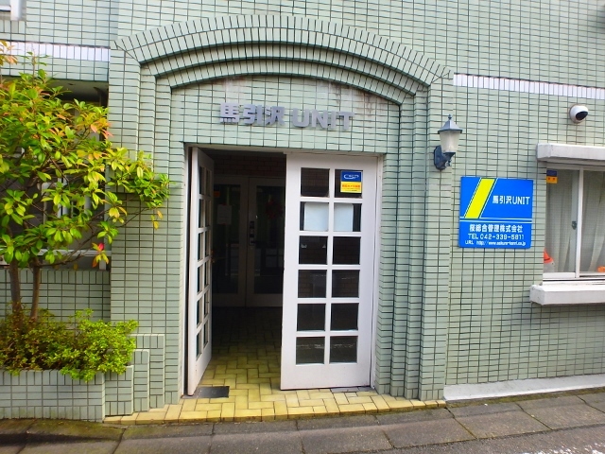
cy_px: 227
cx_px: 302
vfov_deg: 63.4
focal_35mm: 21
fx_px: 367
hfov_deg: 79.0
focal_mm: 3.7
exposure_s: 1/160
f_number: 3.5
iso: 125
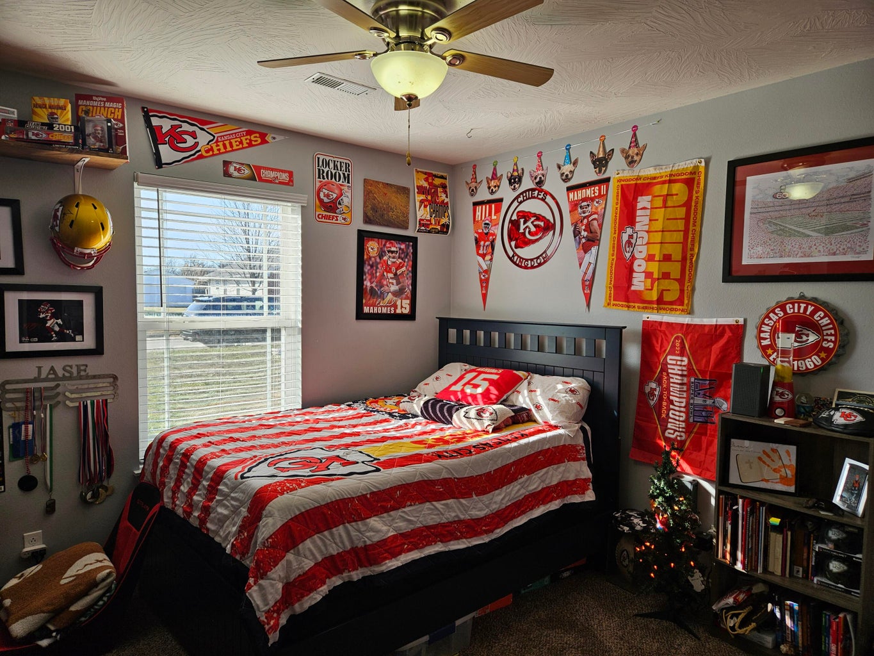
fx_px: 581
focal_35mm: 23
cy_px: 328
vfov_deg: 58.9
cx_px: 437
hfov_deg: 73.9
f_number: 1.8
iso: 25
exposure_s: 1/166
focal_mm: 5.4
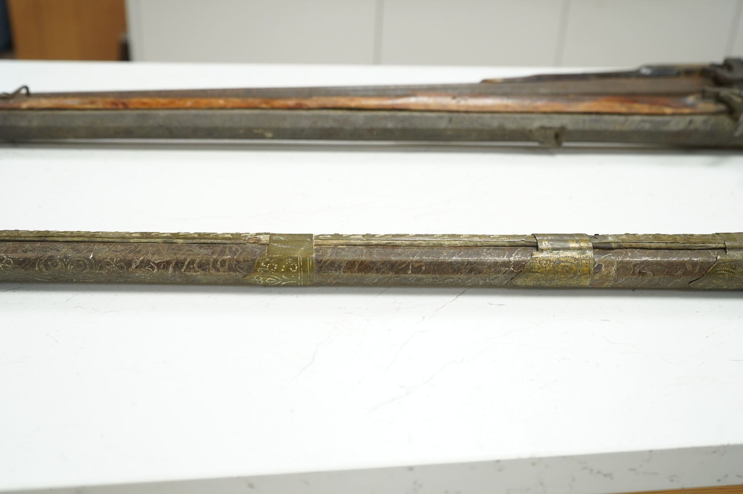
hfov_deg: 53.2
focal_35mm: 36
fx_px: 742
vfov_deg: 36.8
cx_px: 372
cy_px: 247
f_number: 5.6
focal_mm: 36
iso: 2500
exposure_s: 1/125
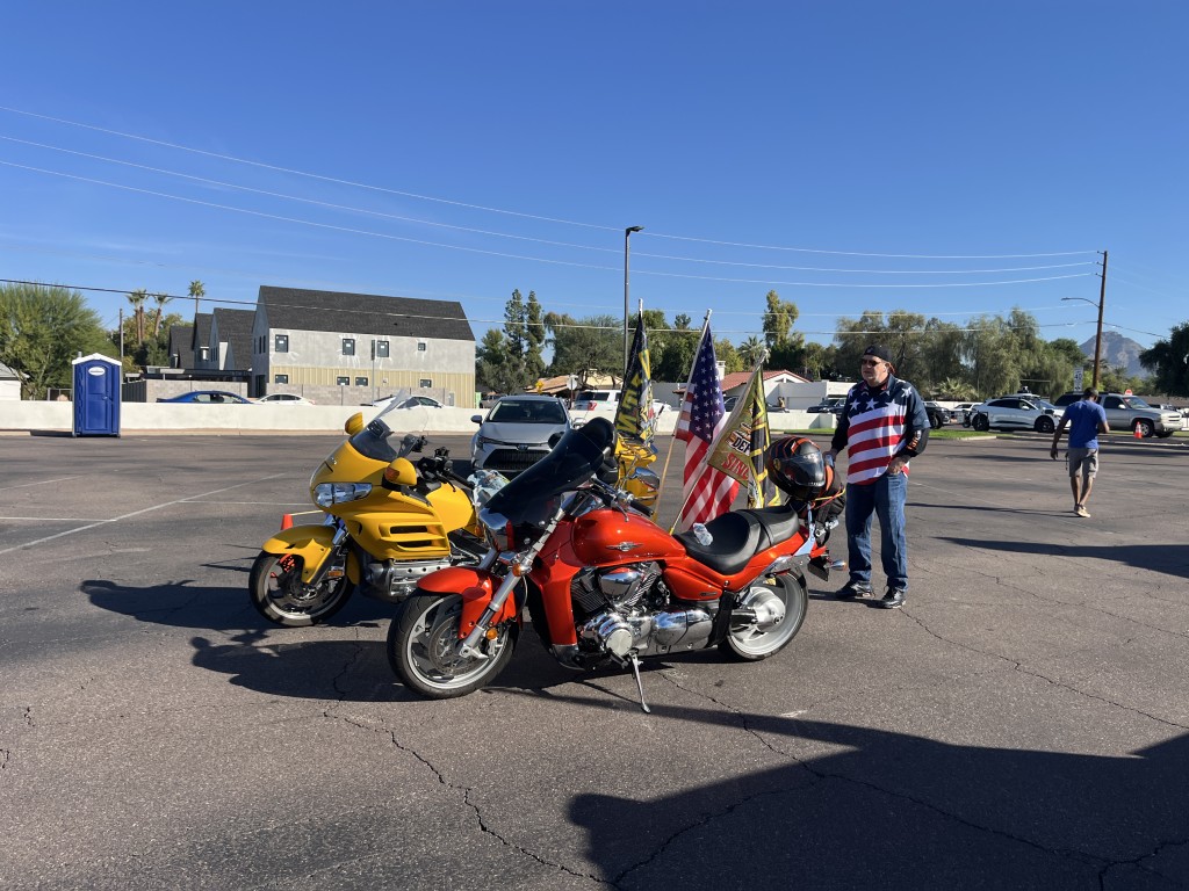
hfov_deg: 67.3
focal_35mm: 26
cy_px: 446
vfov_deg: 53.1
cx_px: 594
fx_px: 893
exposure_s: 1/2899
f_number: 1.6
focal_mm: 5.1
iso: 50
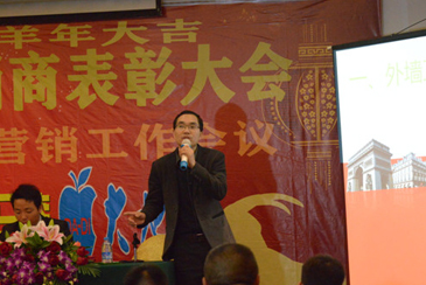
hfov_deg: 14.2
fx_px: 1705
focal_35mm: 144
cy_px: 133
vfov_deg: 9.5
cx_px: 250
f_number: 6.3
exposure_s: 1/250
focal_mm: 105
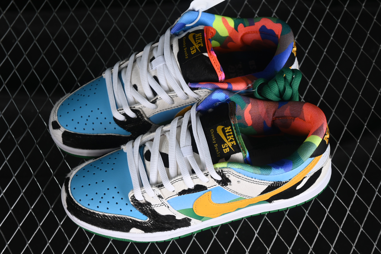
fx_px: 794
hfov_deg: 27.0
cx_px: 190
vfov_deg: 18.2
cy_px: 127
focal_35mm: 75
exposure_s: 1/60
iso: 160
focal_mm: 50
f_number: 6.3
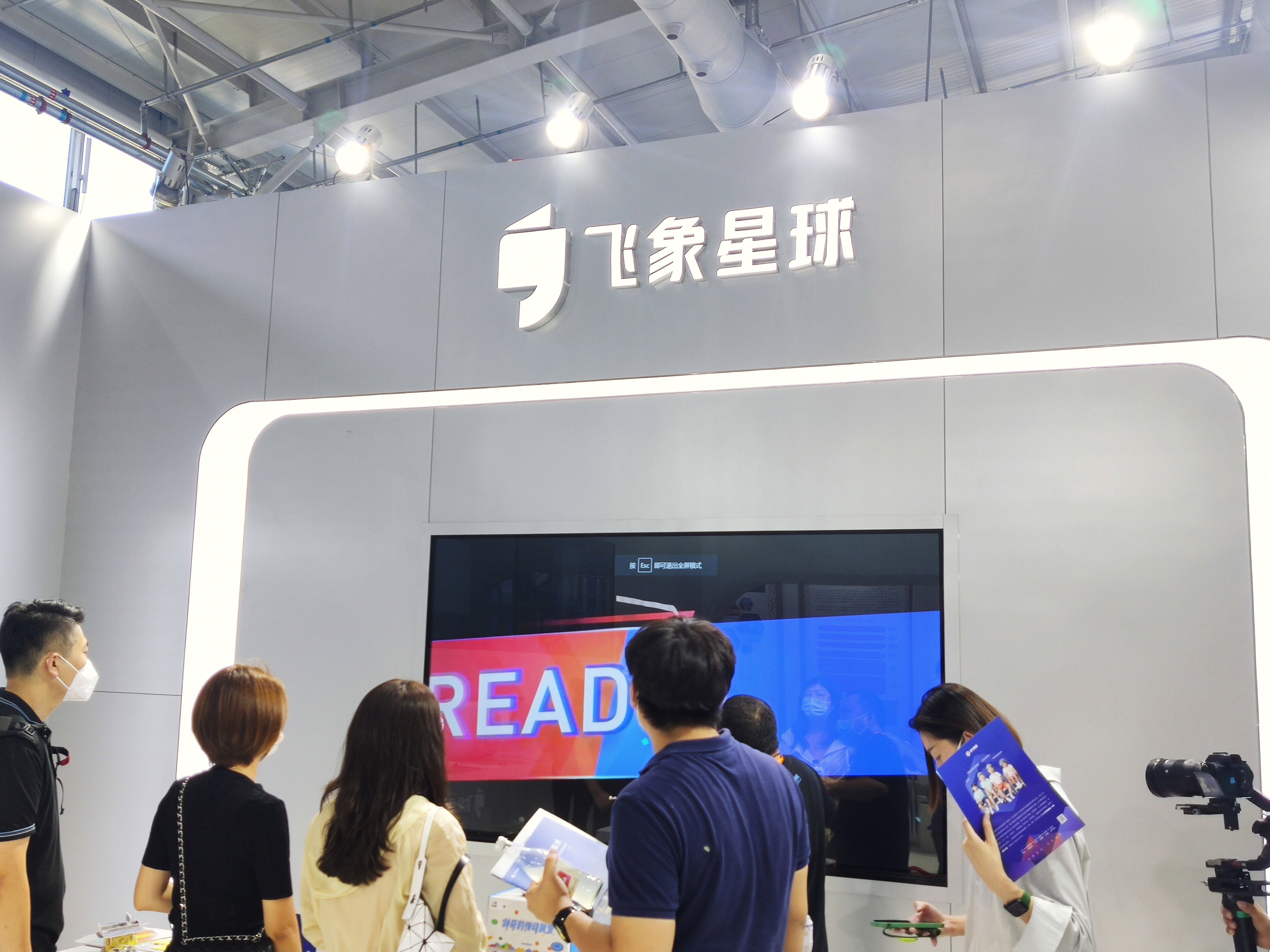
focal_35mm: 32
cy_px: 476
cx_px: 635
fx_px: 1174
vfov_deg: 44.2
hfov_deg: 56.8
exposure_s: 1/100
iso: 126
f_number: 1.75
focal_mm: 4.75
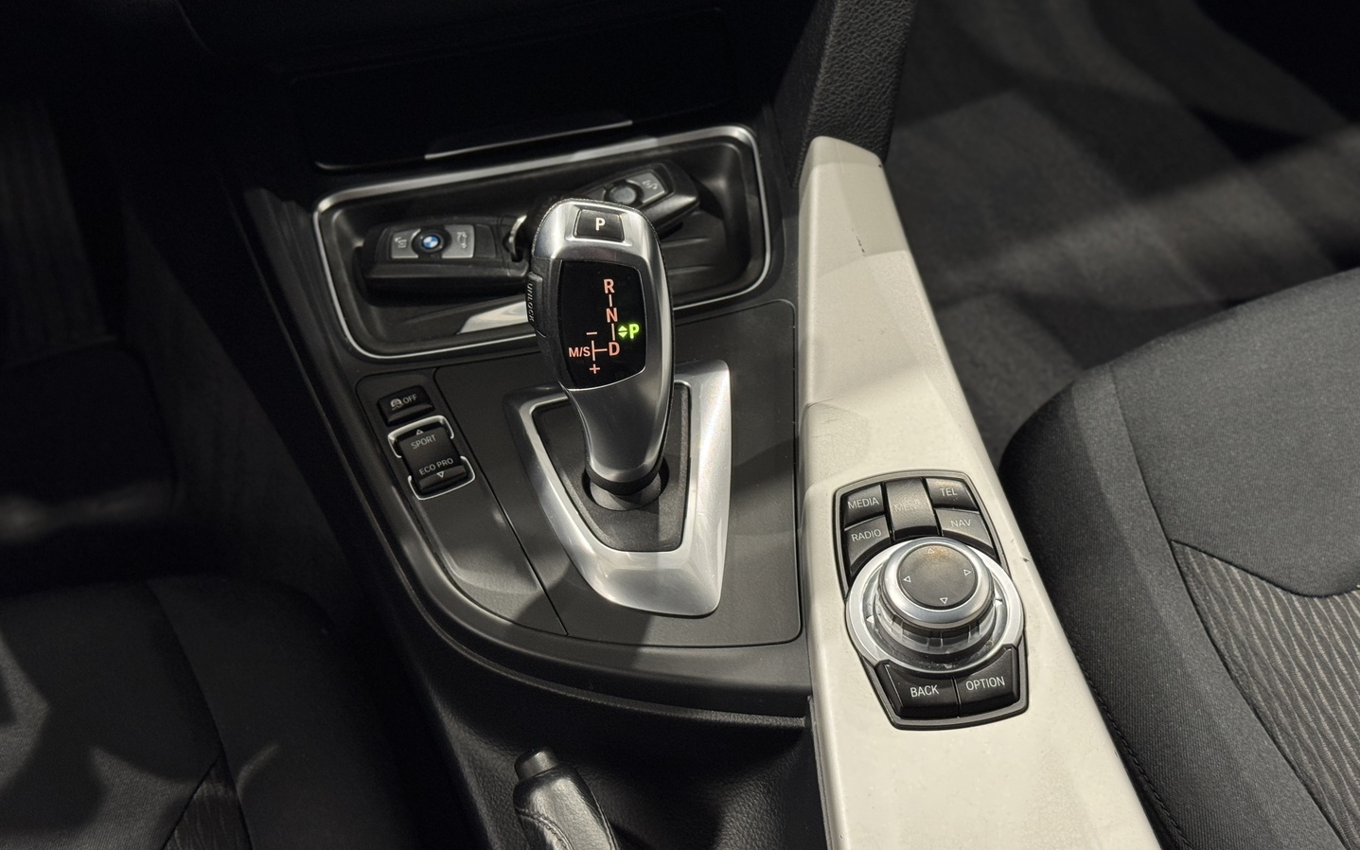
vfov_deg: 25.3
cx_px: 680
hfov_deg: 39.6
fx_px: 1890
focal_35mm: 51
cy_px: 350
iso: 160
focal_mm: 6.76
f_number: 1.78
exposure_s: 1/50
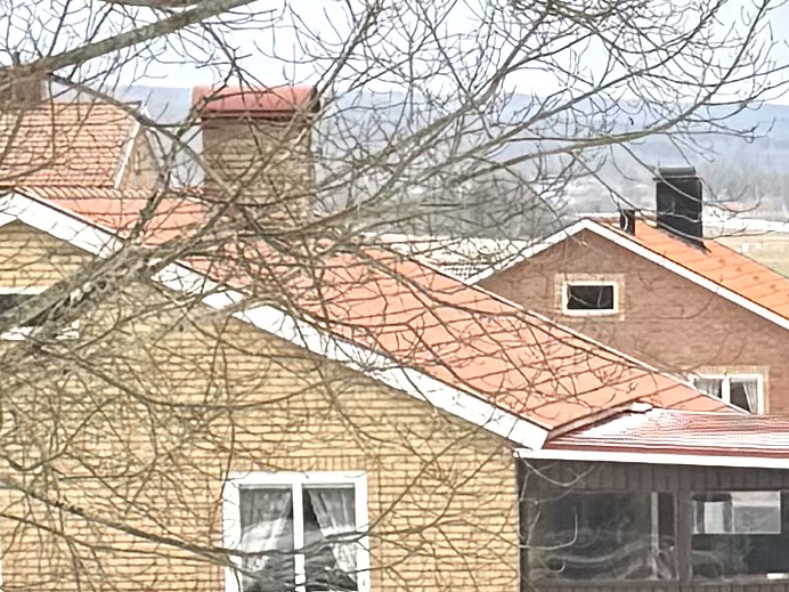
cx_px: 1524
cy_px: 540
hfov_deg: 9.4
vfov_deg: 7.5
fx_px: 4513
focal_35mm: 198
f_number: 1.78
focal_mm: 6.76
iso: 80
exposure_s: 1/773
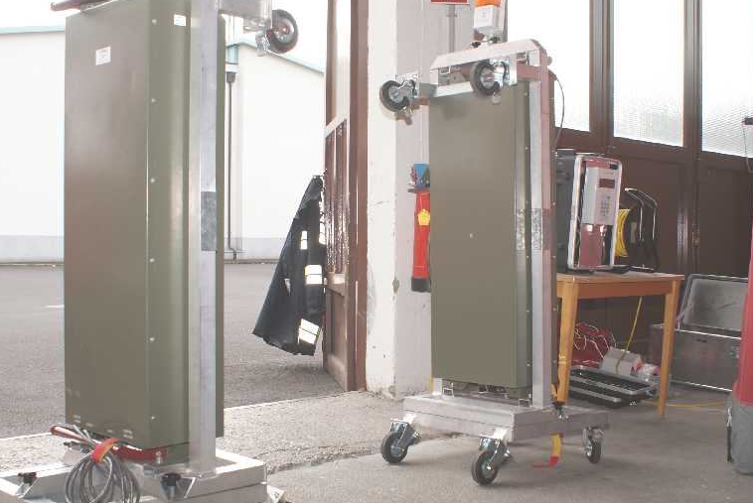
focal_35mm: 46
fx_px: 963
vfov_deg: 29.3
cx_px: 403
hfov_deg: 42.7
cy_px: 269
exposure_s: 1/80
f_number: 5.6
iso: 100
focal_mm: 20
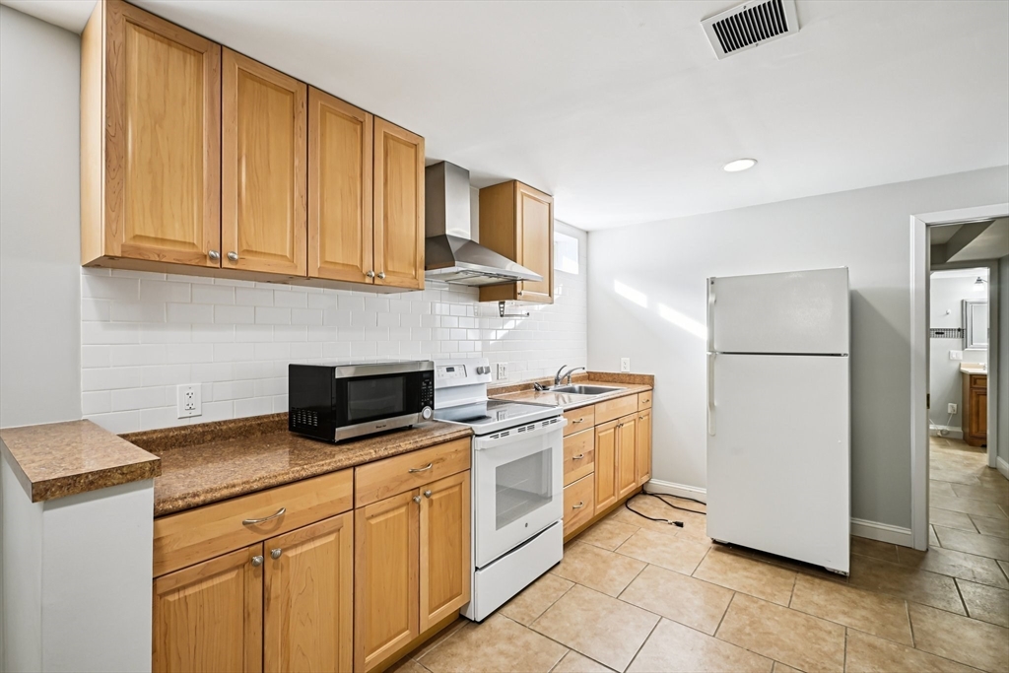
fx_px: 448
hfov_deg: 96.7
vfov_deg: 73.8
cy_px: 336
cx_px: 504
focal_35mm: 16
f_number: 8
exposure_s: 1/8
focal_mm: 16
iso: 400
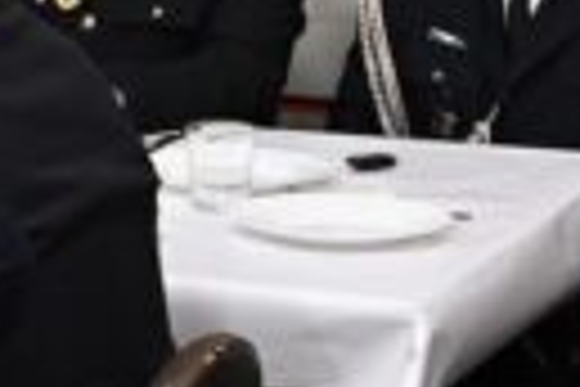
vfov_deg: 6.9
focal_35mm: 195
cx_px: -162
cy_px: -284
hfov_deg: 10.3
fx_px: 3141
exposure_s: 1/125
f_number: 2.8
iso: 500
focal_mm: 28
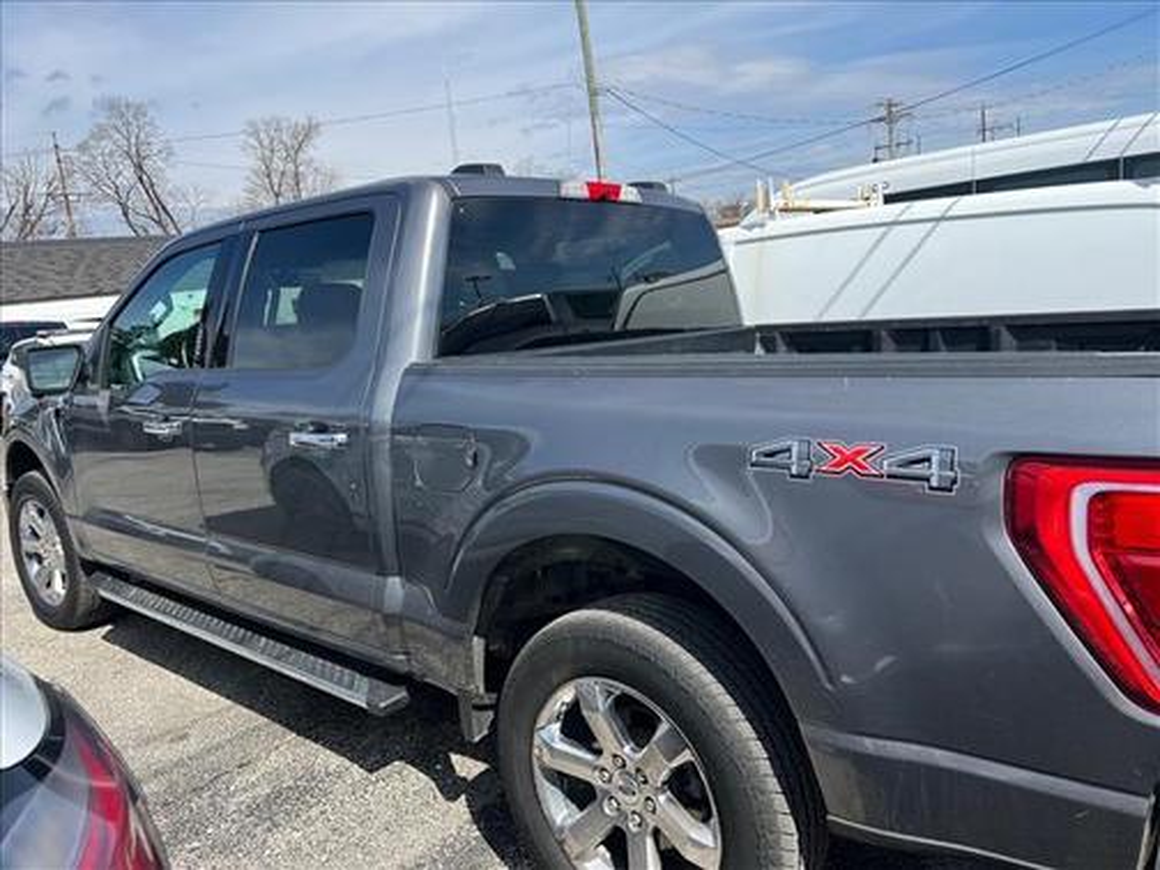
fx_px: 871
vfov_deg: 53.1
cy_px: 435
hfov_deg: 67.3
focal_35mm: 26
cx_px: 580
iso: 50
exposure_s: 1/3077
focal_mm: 5.7
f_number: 1.5
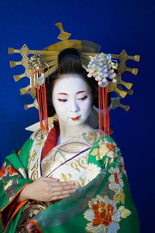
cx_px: 78
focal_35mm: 50
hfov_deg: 27.0
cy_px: 116
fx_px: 323
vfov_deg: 39.6
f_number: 1.8
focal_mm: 50
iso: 125
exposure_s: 1/100
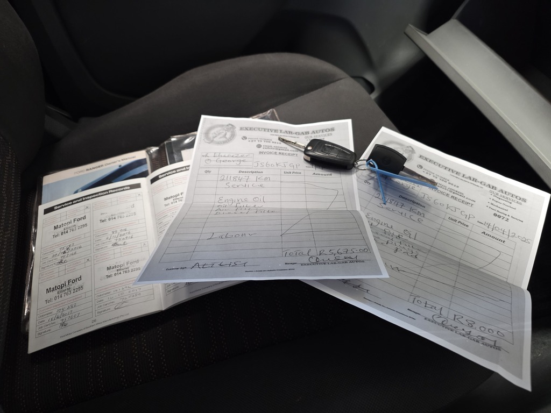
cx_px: 276
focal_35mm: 23
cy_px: 206
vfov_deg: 58.9
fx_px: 366
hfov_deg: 73.9
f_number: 1.7
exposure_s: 1/100
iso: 500
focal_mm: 6.25
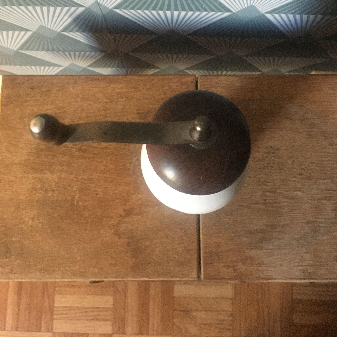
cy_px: 108
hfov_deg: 47.2
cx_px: 172
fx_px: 386
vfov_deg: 46.4
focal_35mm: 35
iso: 320
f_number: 2.2
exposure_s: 1/17
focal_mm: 4.15
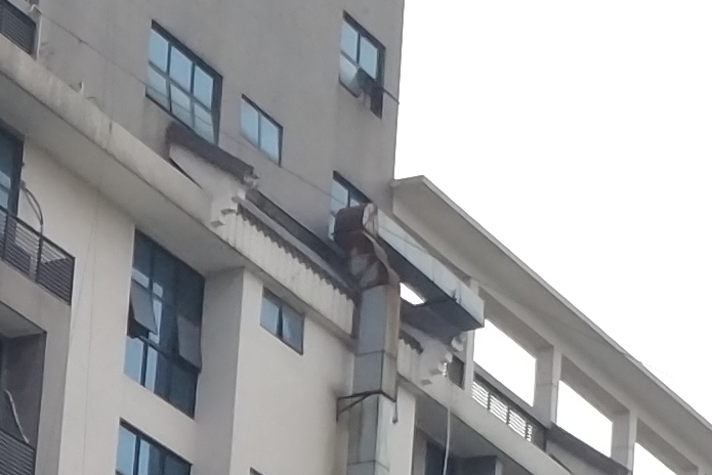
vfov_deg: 7.9
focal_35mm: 168
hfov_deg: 10.6
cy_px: 816
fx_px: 3324
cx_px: -962
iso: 200
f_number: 2.2
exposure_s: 1/763
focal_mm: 4.73
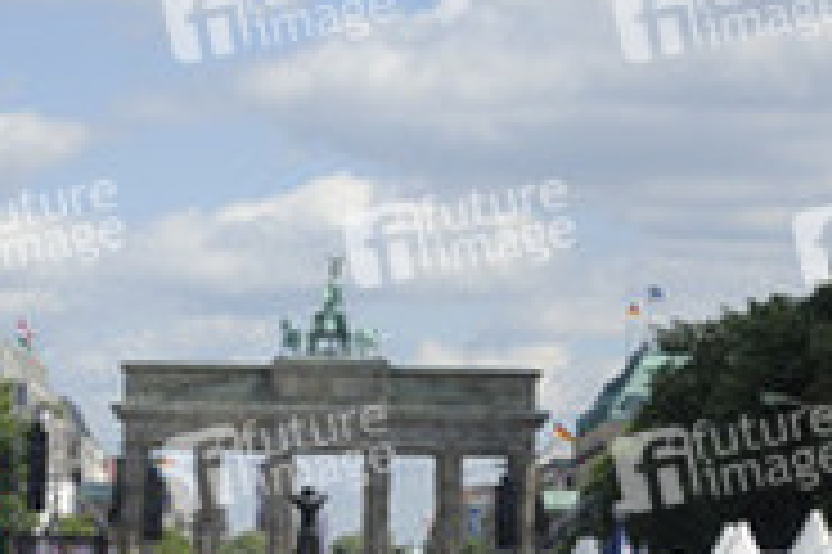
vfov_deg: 6.6
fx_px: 4780
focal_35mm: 207
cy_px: 572
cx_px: 340
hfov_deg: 9.9
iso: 400
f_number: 11
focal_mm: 85
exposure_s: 1/500
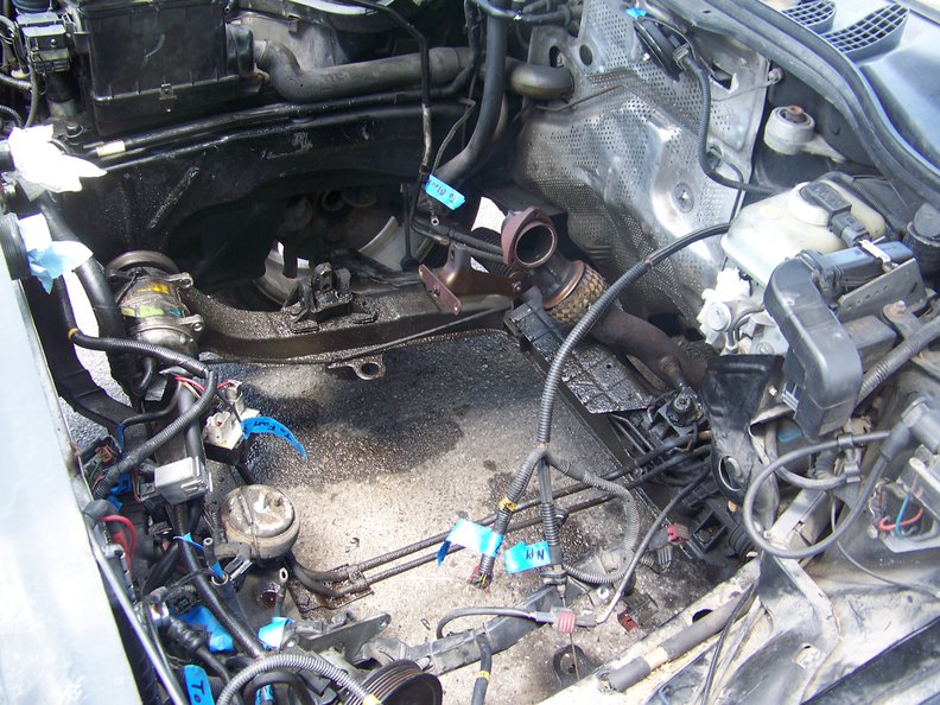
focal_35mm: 36
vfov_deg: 39.7
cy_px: 352
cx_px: 470
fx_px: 978
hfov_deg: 51.4
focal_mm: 5.85
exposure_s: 1/30
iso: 64
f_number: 2.8
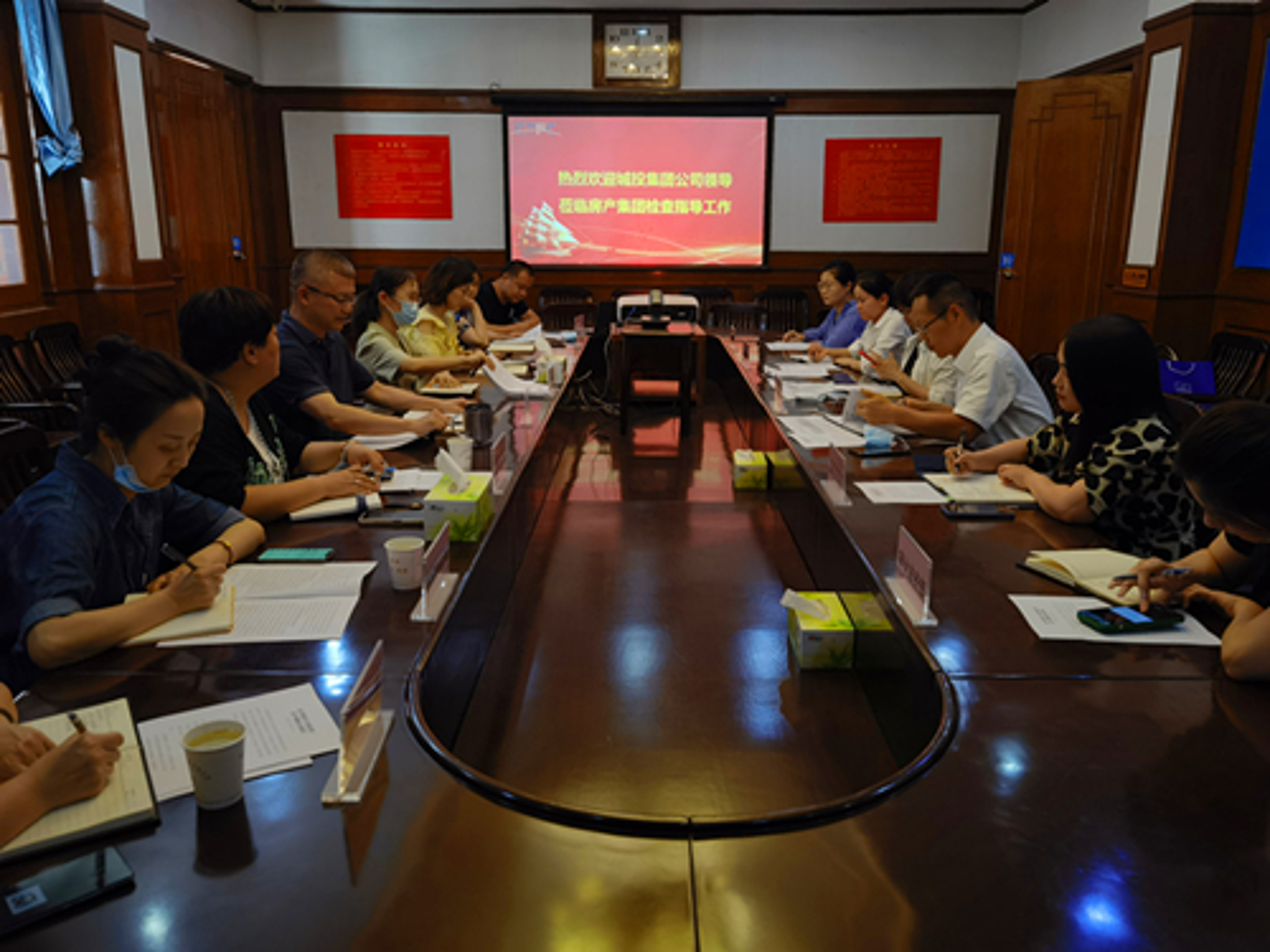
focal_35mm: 27
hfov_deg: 65.3
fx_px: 991
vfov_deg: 51.4
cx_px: 635
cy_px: 476
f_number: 1.9
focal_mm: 6.67
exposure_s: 1/100
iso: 200
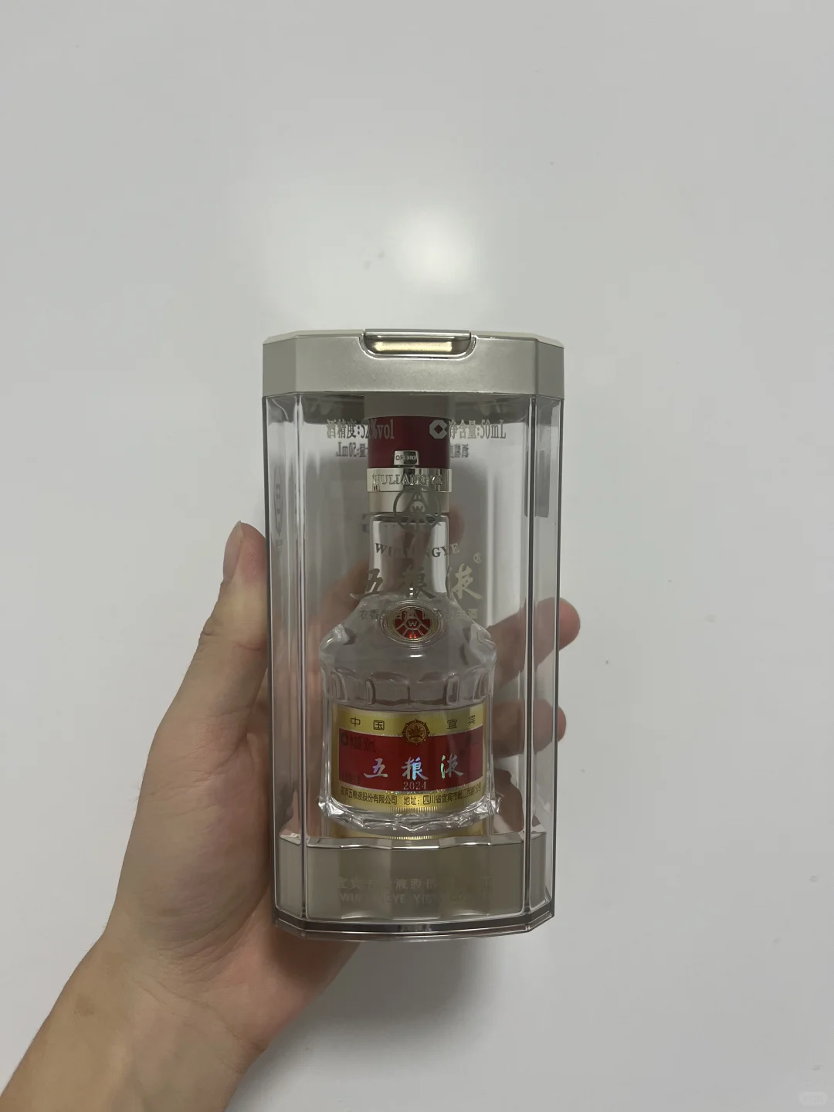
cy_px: 556
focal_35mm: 26
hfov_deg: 53.1
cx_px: 417
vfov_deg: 67.3
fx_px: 835
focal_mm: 5.1
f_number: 1.6
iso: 125
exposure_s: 1/100
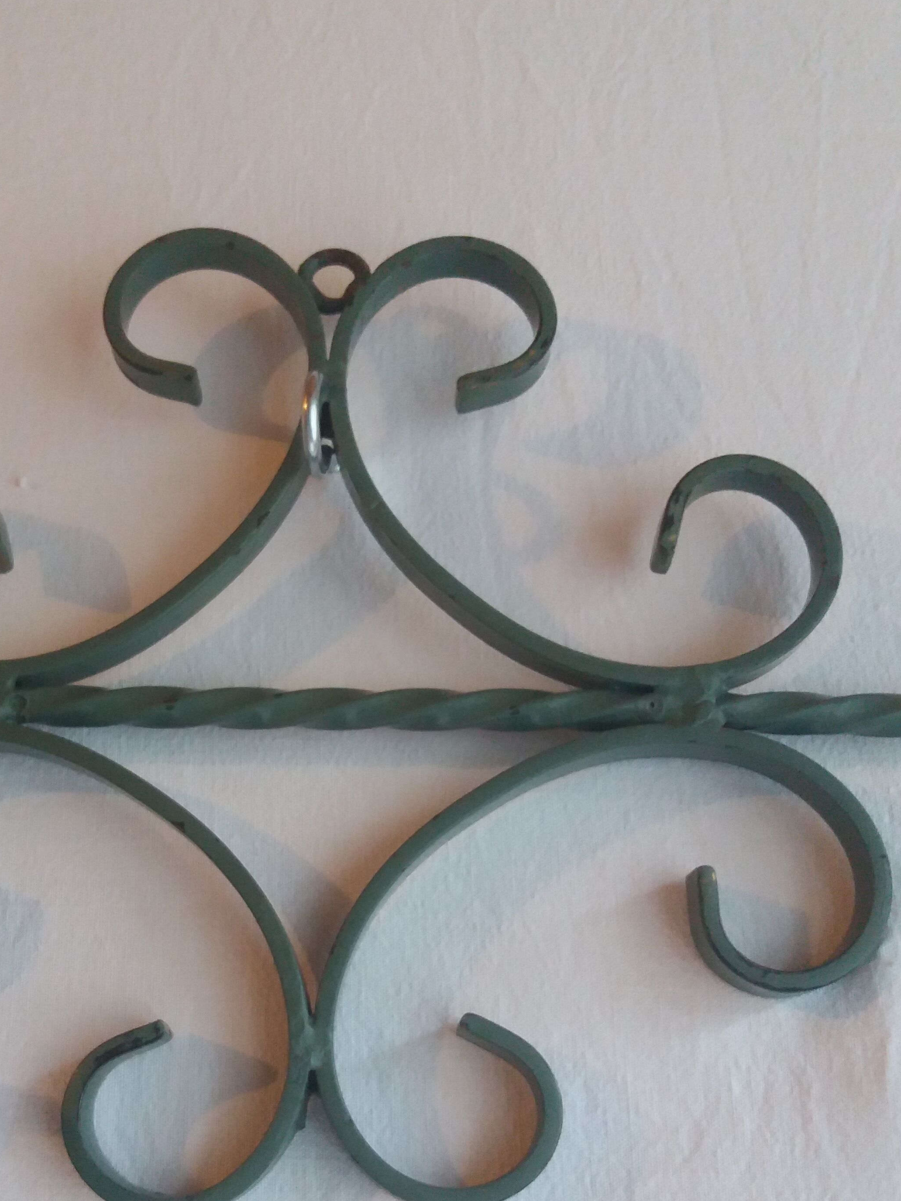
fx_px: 1458
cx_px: 300
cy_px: 778
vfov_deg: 44.3
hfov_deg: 34.0
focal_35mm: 42
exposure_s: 1/17
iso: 200
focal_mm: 3.7
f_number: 1.9
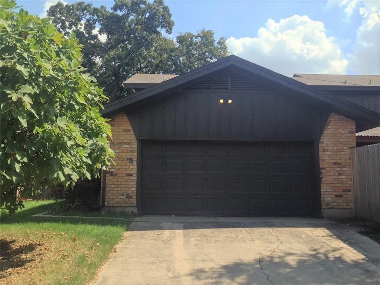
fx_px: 362
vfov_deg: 42.9
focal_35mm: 33
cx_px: 190
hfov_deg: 55.4
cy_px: 142
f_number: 2.4
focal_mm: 4.12
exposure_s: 1/809
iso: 50
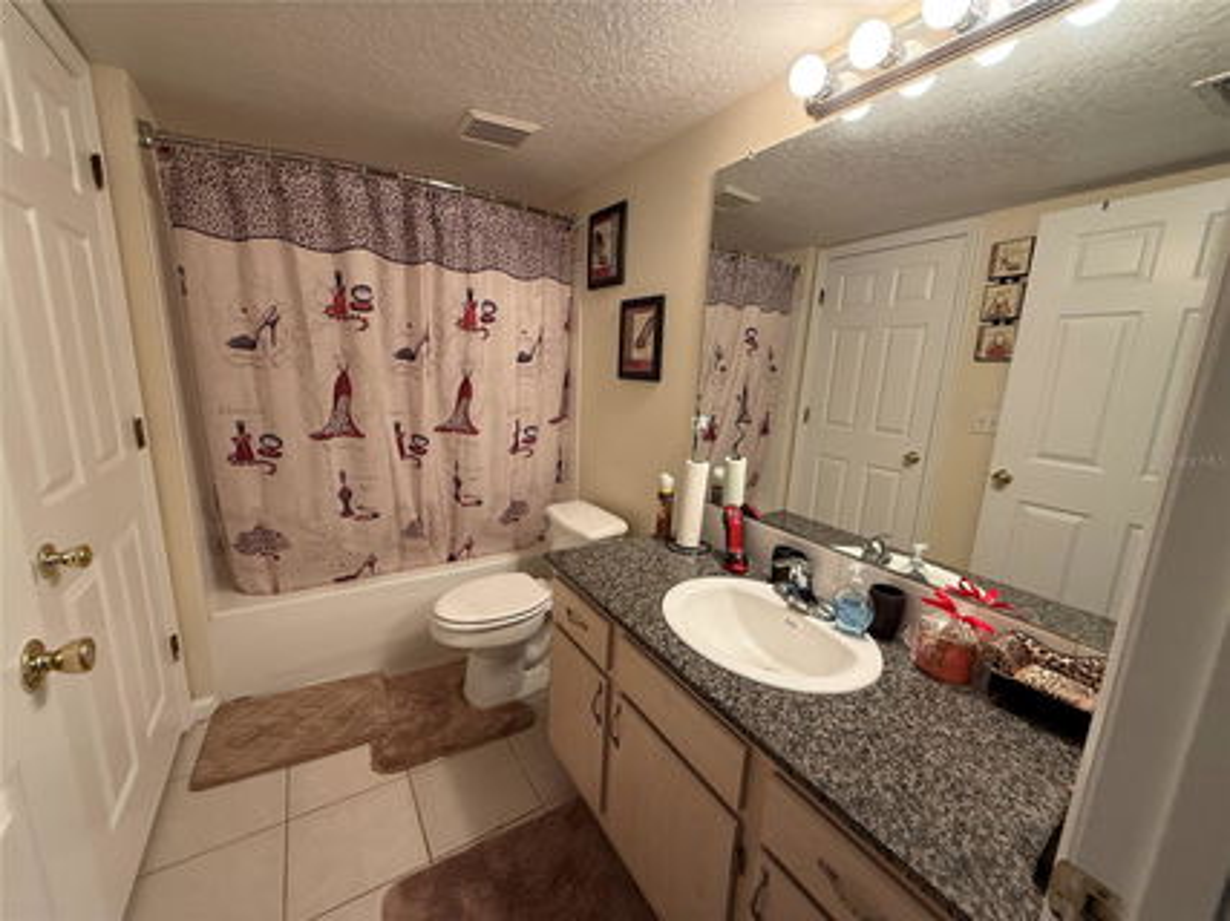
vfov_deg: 85.6
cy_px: 460
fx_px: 497
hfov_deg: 102.1
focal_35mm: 14
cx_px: 615
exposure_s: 1/60
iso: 200
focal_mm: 2.22
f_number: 2.2
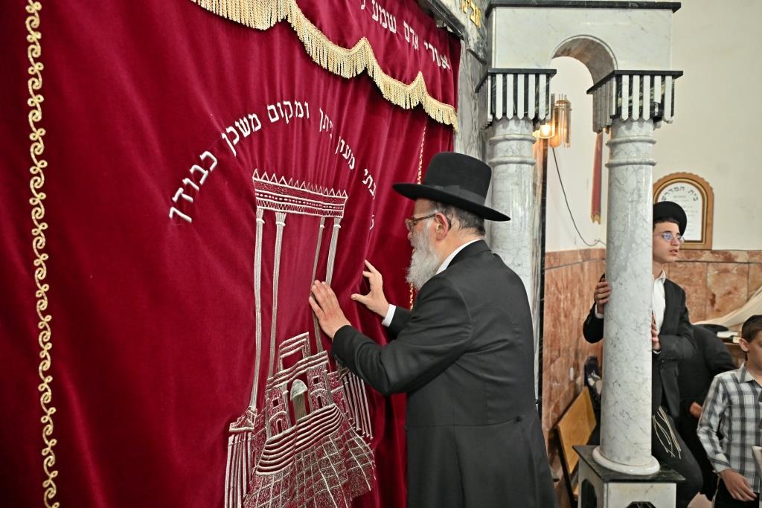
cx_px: 381
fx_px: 508
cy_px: 254
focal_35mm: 24
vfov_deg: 53.1
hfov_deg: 73.7
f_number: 4
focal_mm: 24
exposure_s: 1/200
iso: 640
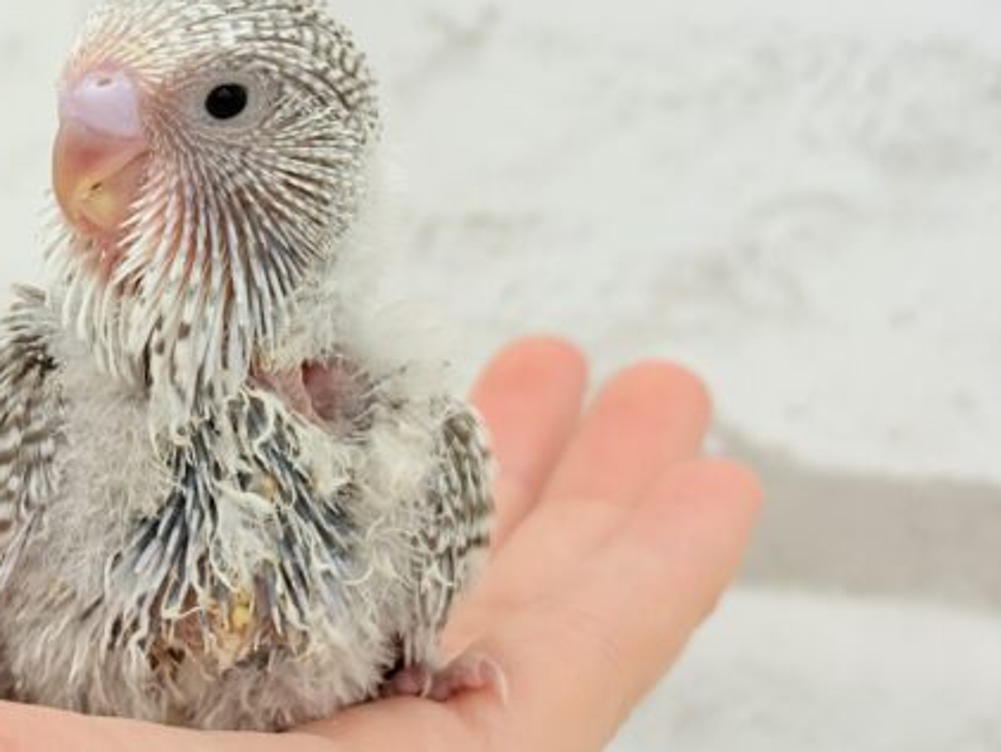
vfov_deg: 18.7
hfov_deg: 24.5
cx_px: 276
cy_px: 300
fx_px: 2285
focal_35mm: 79
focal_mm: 5.96
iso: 80
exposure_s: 1/100
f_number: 1.6
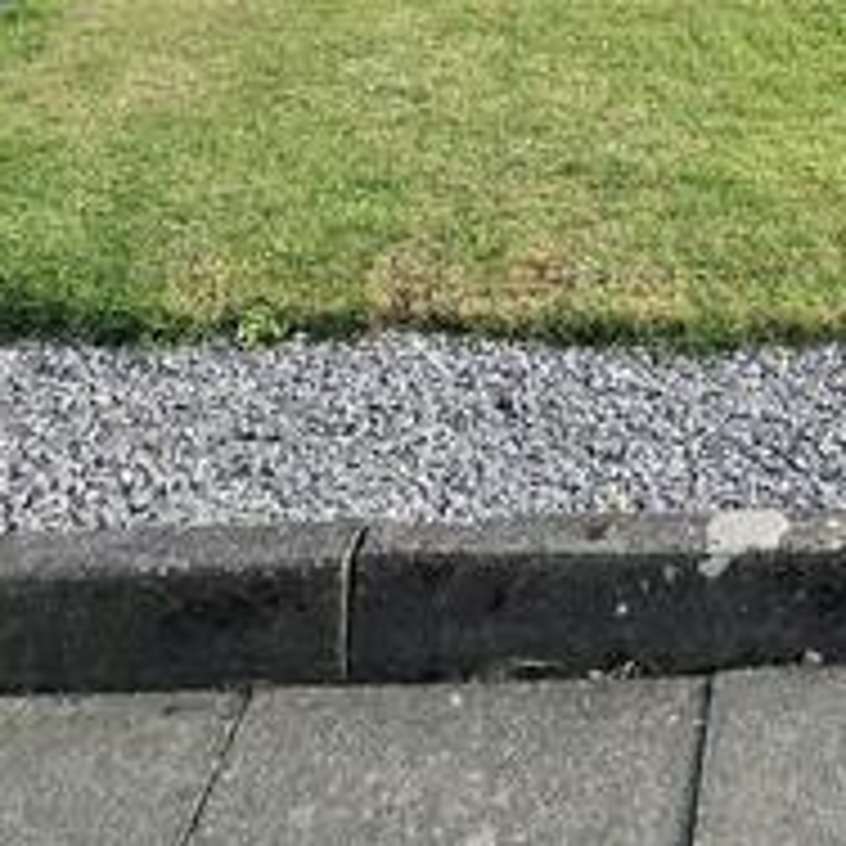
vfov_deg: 19.7
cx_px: 837
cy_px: -724
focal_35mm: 61
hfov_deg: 26.7
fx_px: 1687
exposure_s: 1/1429
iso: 50
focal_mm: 2.2
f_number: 2.2
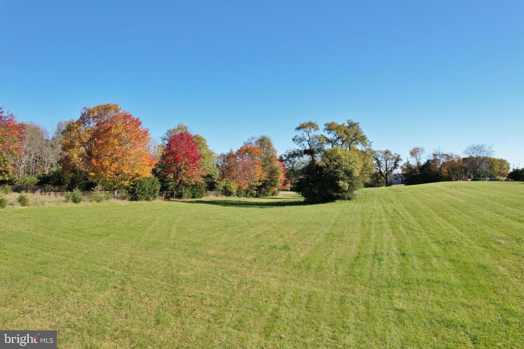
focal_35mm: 22
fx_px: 320
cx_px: 262
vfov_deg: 57.2
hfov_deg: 78.6
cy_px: 174
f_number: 2.8
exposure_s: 1/1500
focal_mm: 8.38
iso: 100
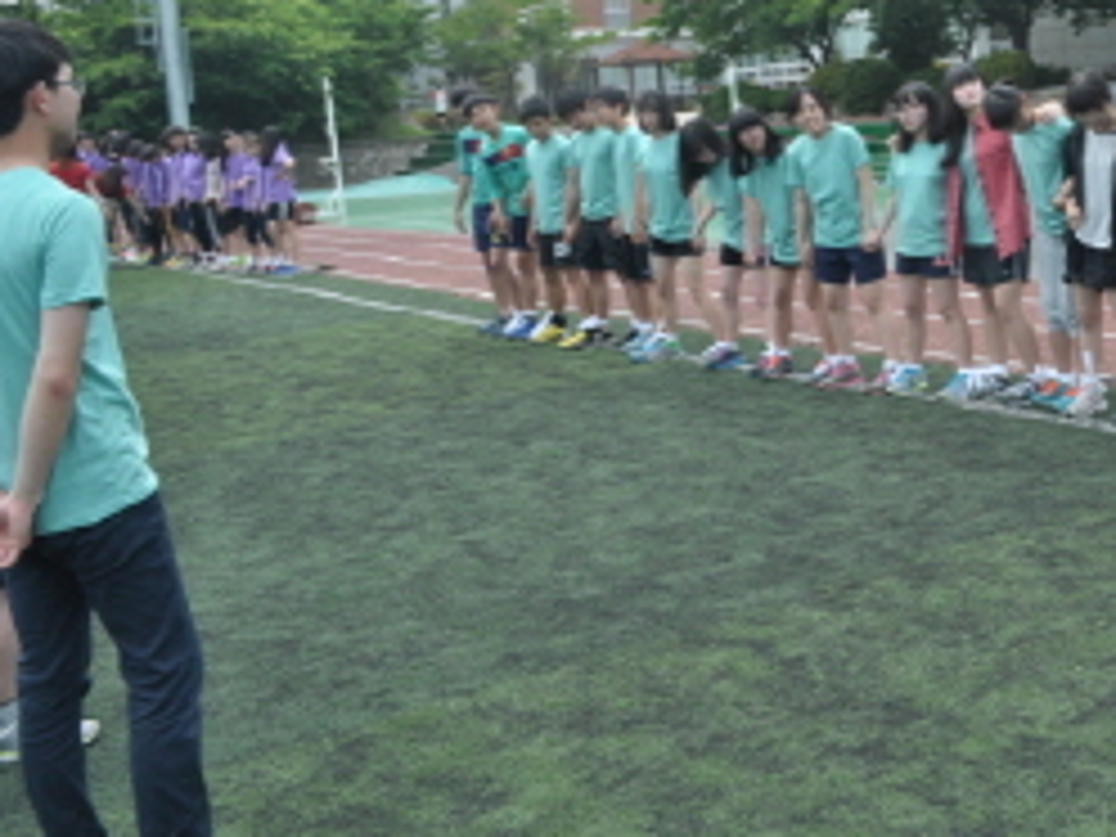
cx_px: 981
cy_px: 220
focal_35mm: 47
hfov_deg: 38.0
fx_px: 1515
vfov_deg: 30.4
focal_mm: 18
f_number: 8
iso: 450
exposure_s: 1/640
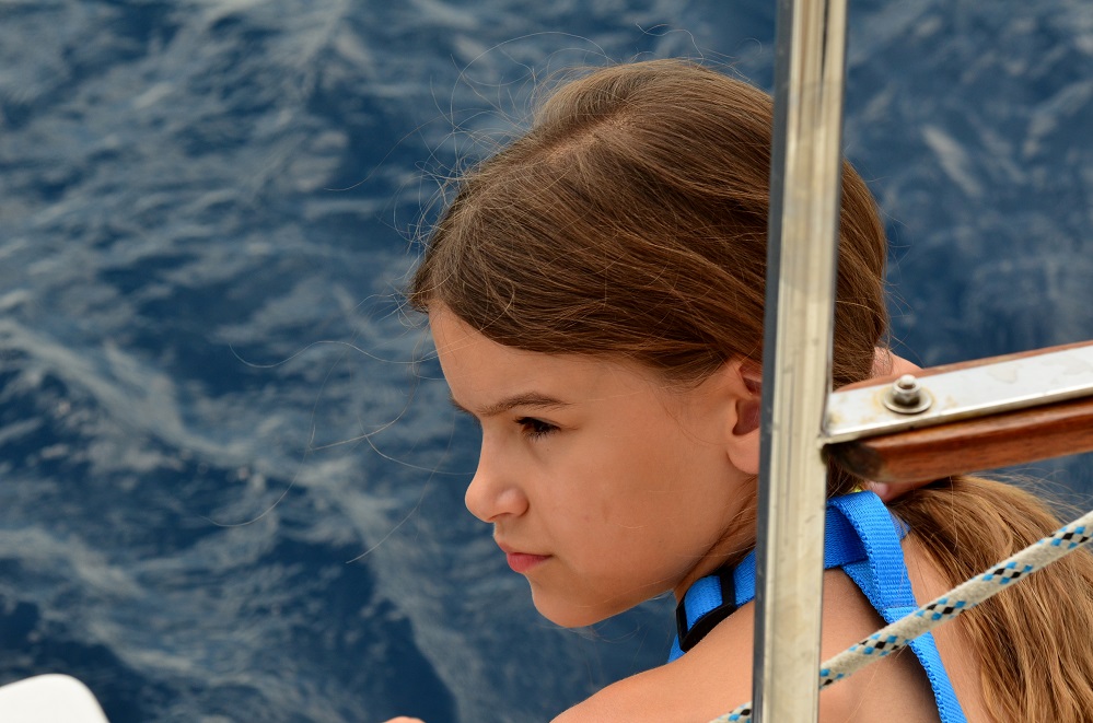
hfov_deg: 14.9
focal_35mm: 138
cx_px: 546
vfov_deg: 9.9
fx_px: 4180
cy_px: 362
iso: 400
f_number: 10
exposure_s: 1/400
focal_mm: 92
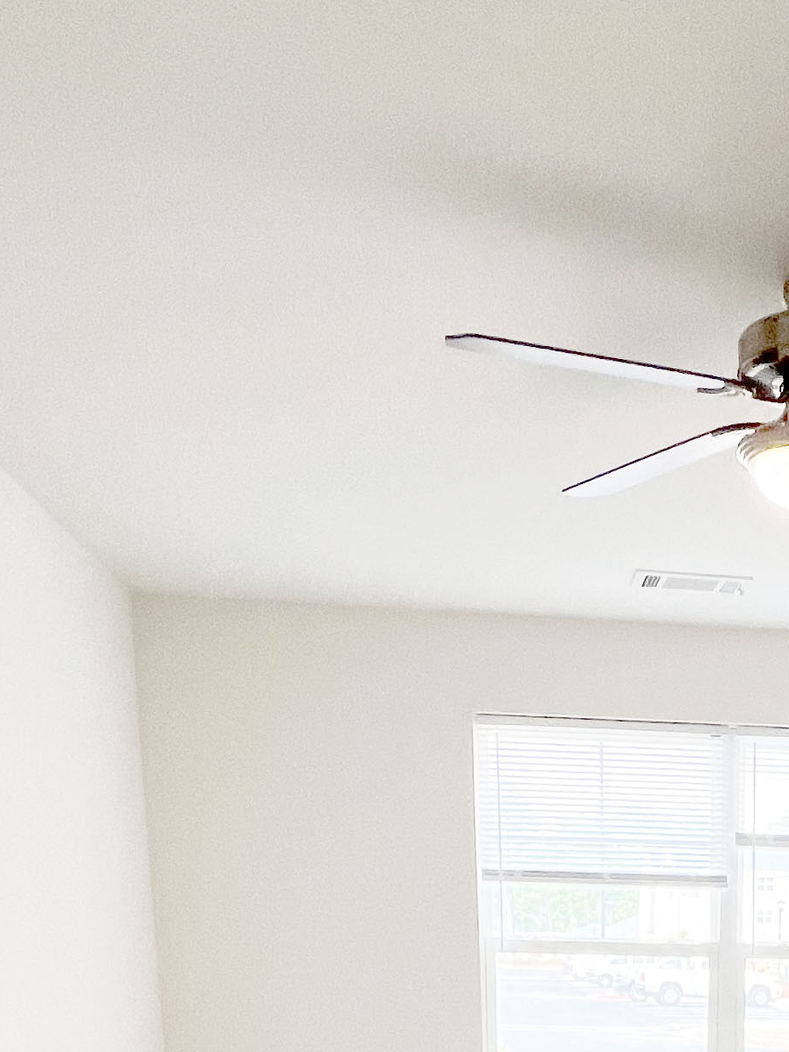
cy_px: 1278
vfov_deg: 34.5
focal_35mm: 43
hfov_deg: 31.6
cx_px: 742
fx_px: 1307
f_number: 1.8
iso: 64
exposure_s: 1/120
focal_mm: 1.57
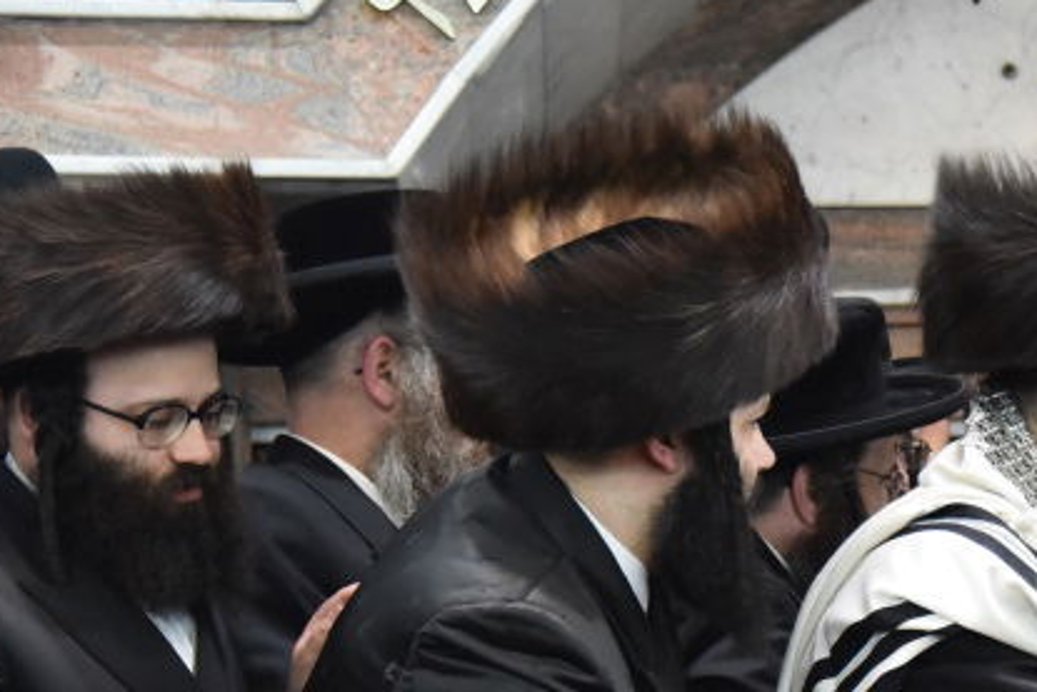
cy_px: 706
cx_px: 1162
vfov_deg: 5.7
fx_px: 6973
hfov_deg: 8.4
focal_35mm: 242
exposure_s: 1/125
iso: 6400
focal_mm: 98
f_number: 5.3
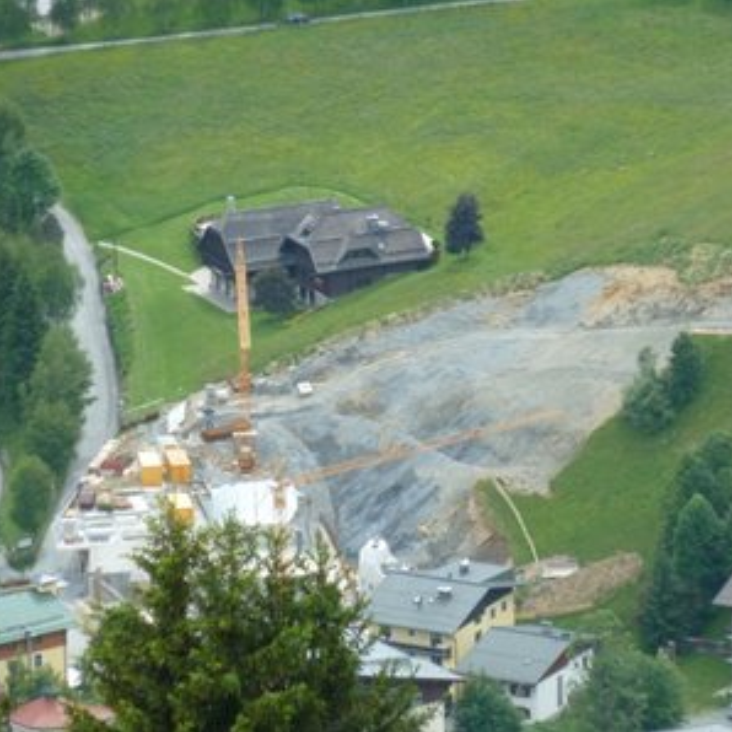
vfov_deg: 4.5
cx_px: 477
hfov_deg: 4.5
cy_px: 366
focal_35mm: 386
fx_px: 9235
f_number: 4.9
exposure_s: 1/250
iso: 200
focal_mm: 49.2
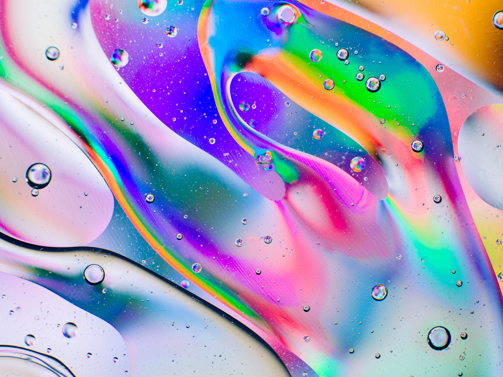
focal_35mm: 82
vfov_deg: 18.0
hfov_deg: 23.8
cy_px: 188
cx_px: 285
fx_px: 1191
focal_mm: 50
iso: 100
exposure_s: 1/160
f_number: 8
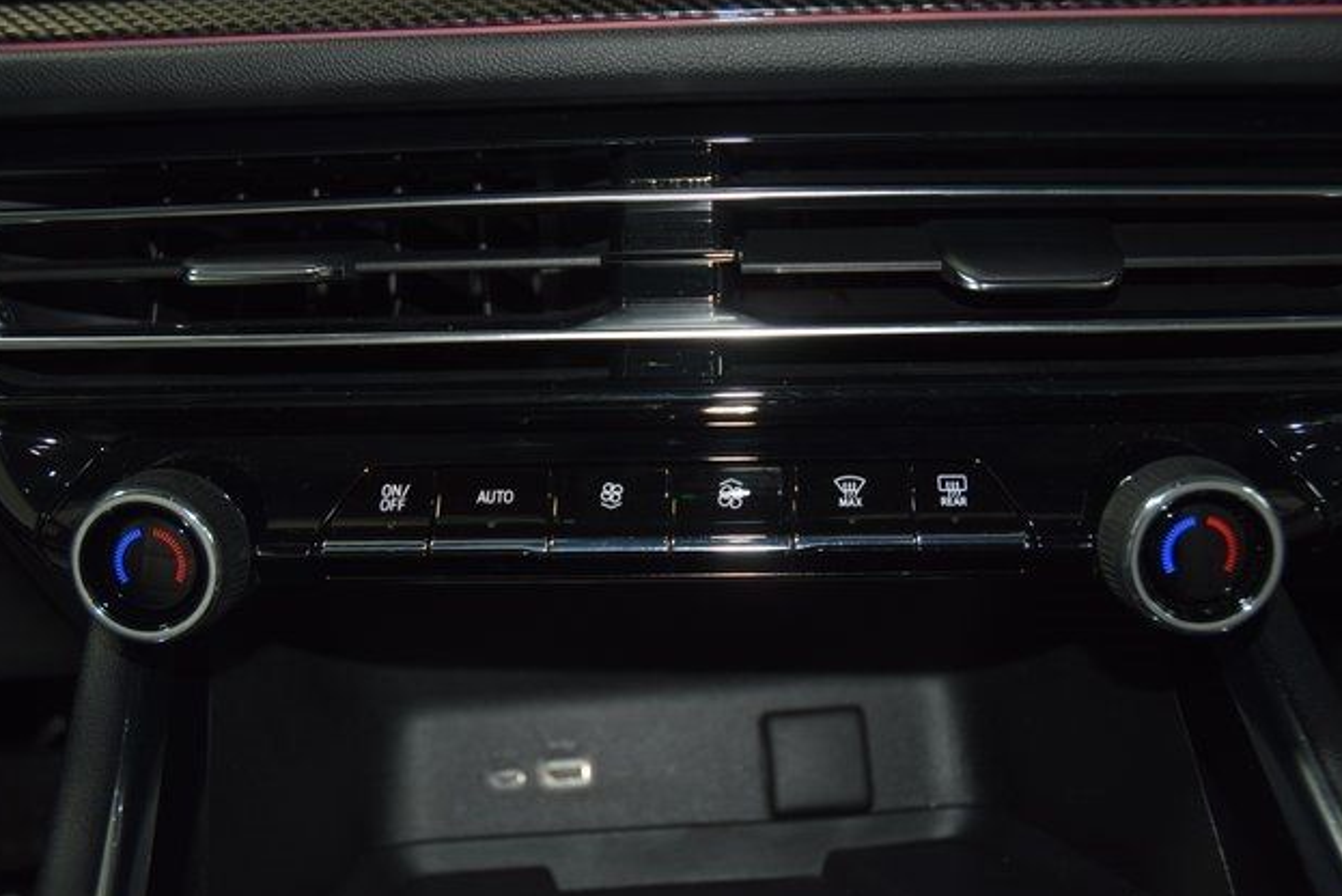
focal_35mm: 39
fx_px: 1436
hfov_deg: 50.1
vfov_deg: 34.7
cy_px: 453
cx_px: 674
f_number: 3.8
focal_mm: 25
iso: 450
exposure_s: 1/20
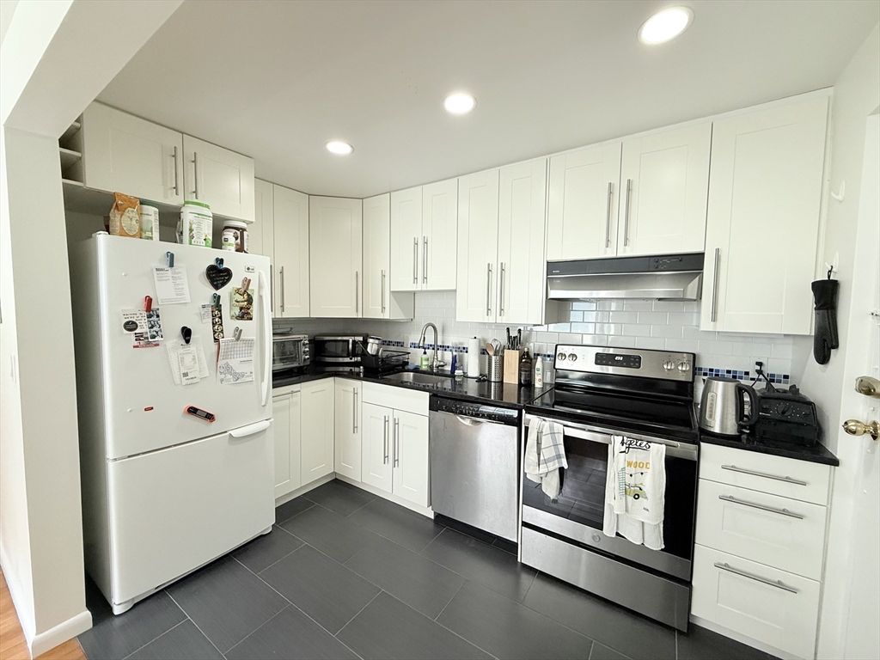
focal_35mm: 14
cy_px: 330
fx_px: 356
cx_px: 440
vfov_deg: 85.7
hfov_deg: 102.1
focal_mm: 2.22
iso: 200
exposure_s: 1/60
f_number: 2.2
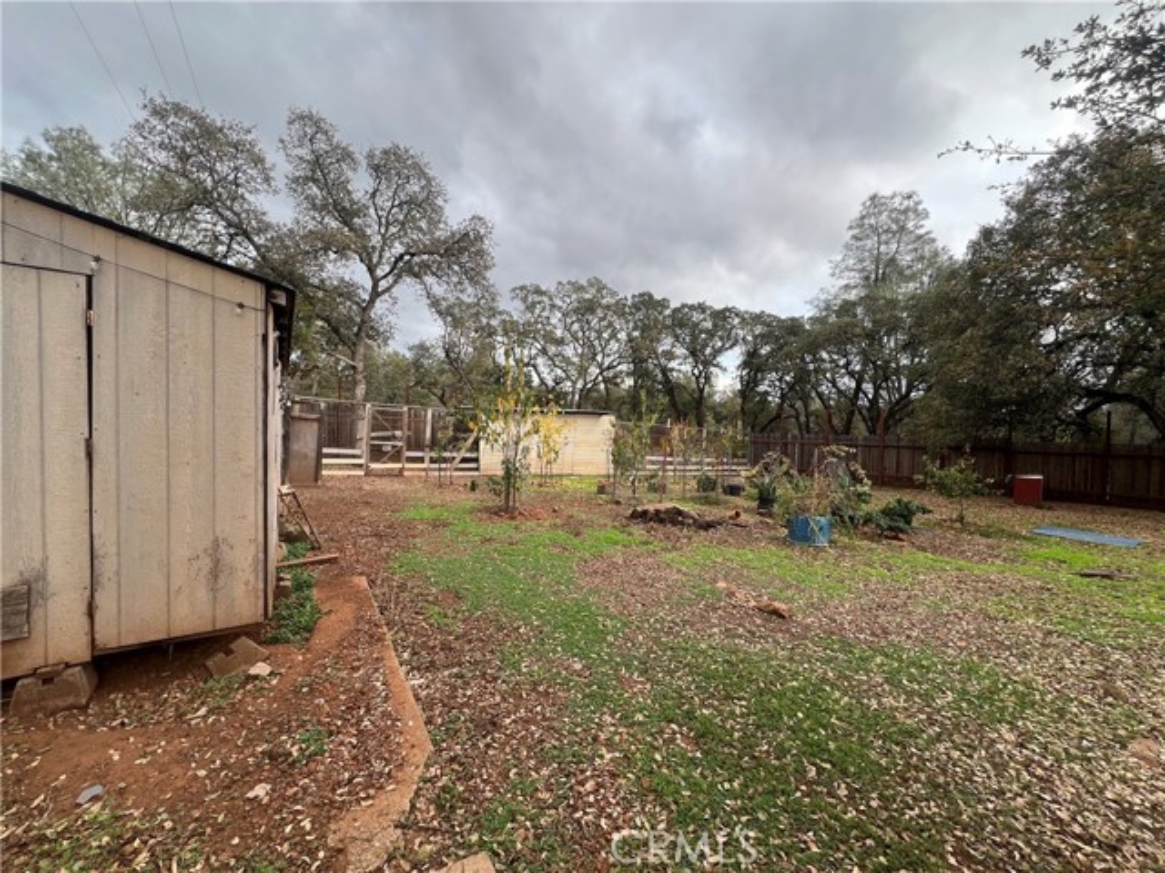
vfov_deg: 89.9
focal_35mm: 13
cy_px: 436
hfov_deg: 106.2
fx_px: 438
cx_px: 582
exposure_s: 1/99
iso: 32
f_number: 1.8
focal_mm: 1.57
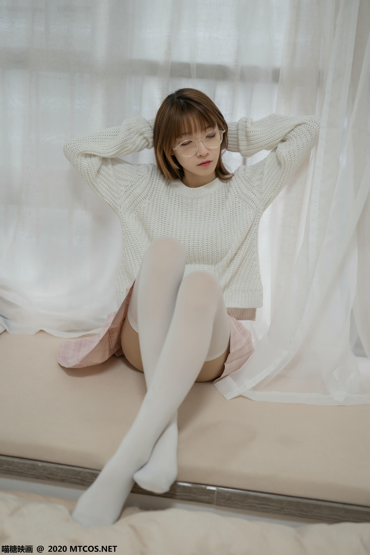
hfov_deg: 37.9
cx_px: 185
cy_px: 278
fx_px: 540
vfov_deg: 54.4
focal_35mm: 35
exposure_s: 1/100
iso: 320
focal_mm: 35
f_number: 1.8
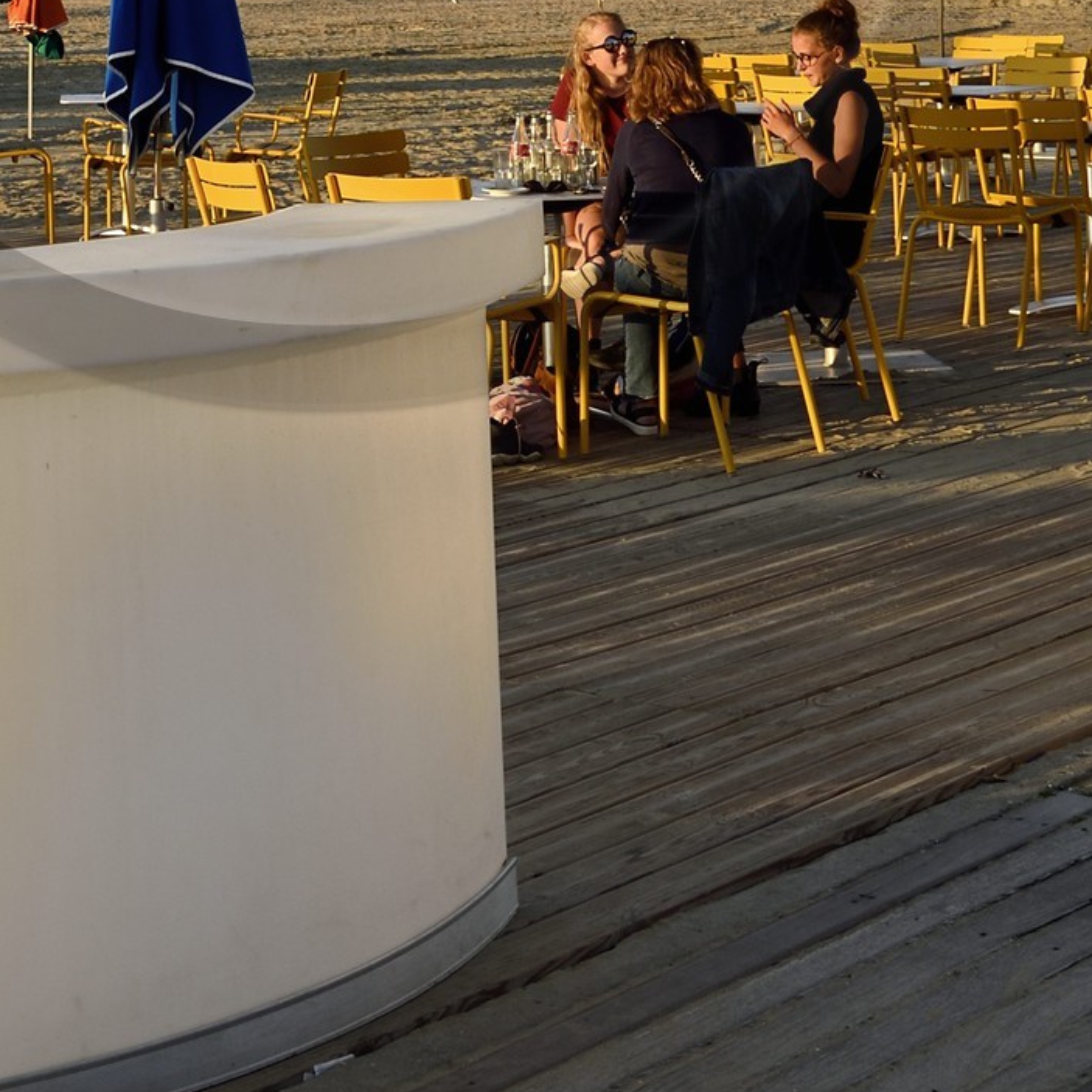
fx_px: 3319
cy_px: -316
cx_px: 322
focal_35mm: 93
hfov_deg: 18.6
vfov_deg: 17.5
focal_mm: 32
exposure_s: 1/250
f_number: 10
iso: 200
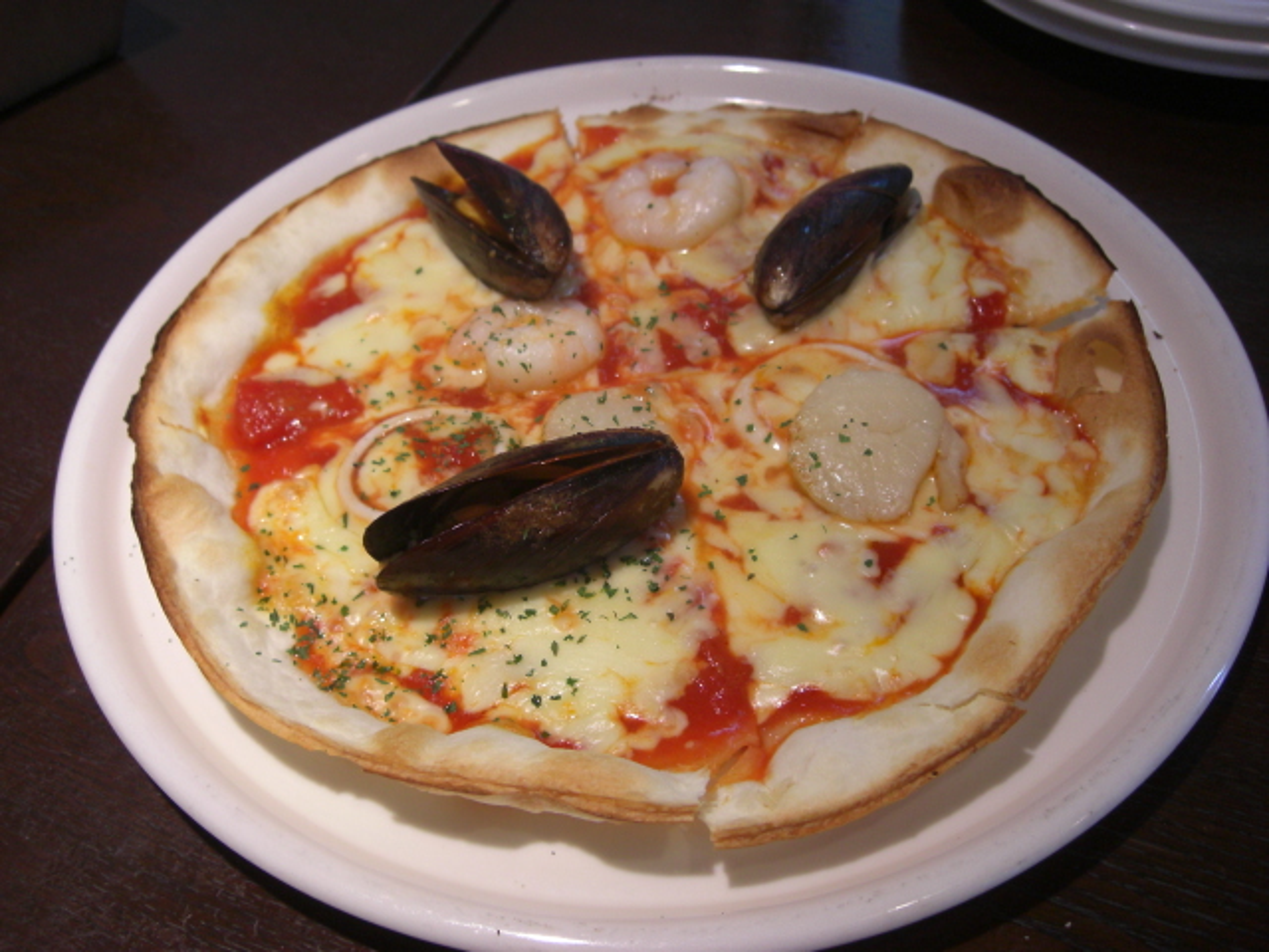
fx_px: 1393
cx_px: 634
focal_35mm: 38
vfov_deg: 37.7
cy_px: 476
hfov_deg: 49.0
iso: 200
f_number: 2.8
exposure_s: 1/50
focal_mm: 7.9
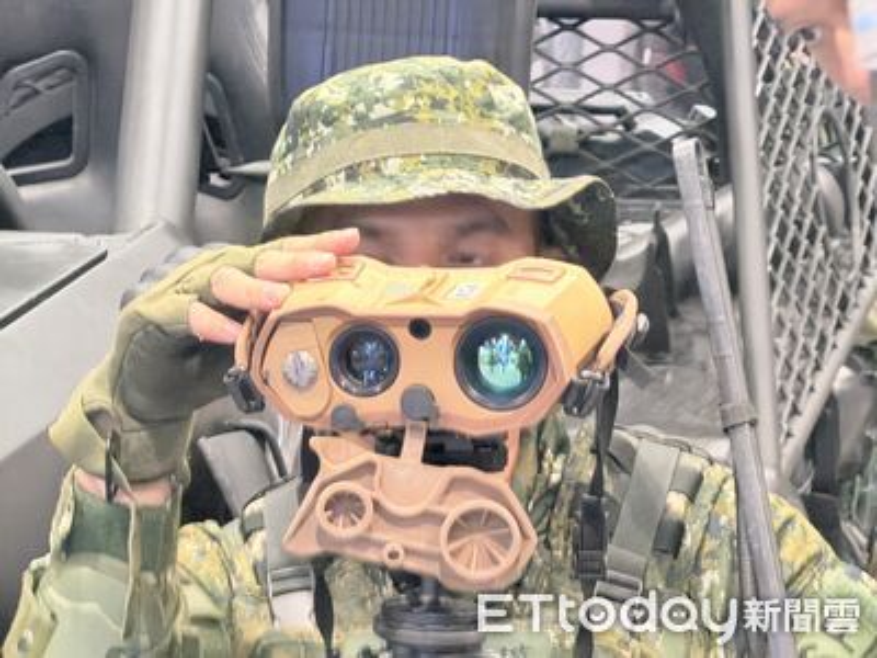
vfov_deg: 7.4
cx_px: 438
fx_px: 5067
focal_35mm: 200
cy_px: 329
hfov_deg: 9.9
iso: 800
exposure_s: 1/40
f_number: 2.8
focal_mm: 16.89
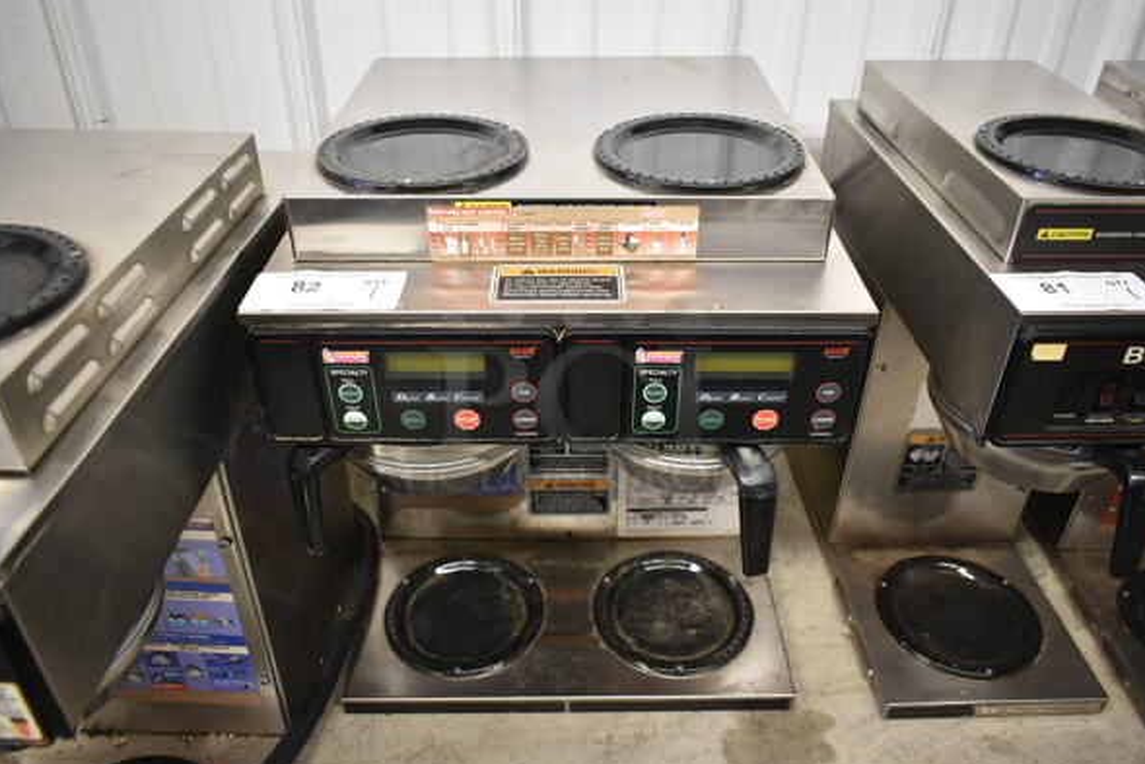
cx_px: 573
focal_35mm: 28
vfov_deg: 46.4
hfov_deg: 65.5
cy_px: 395
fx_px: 891
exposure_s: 1/30
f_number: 3.5
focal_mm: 18
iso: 800
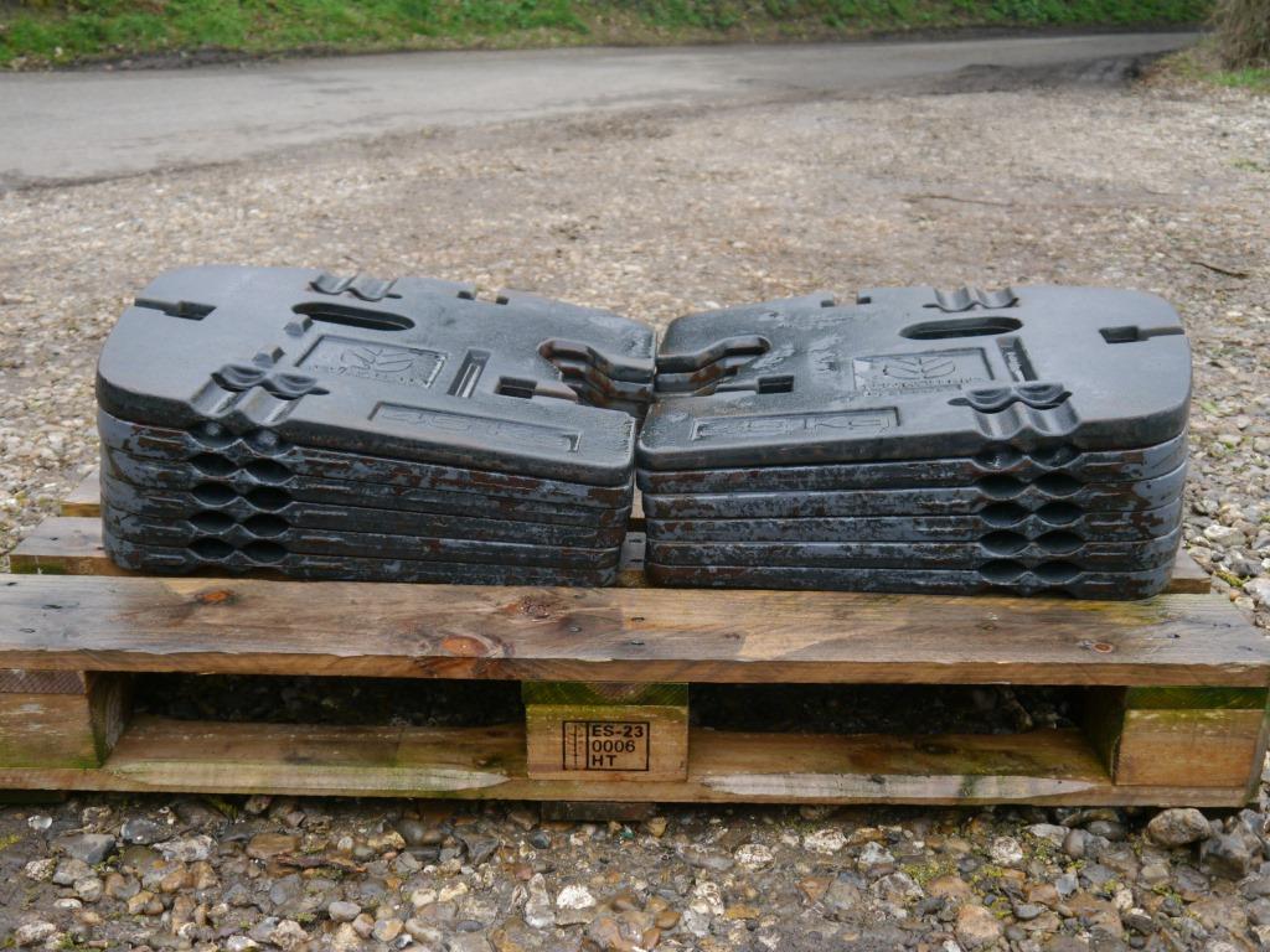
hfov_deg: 49.0
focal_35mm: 38
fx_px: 1394
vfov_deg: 37.7
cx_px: 635
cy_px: 476
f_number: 4.2
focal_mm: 19
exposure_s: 1/60
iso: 320
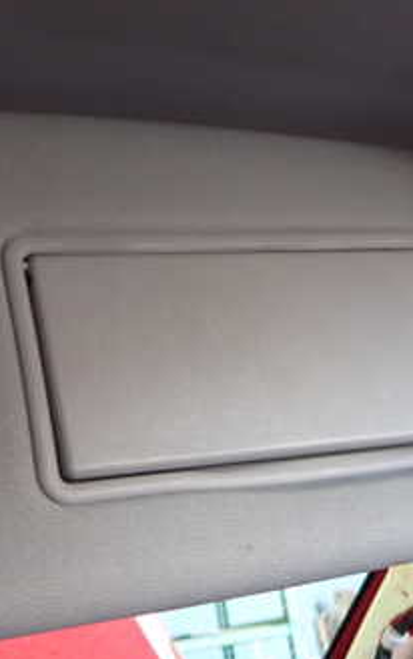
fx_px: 1043
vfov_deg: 35.0
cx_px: 182
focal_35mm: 58
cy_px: 288
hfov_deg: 22.4
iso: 500
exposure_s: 1/30
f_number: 2.3
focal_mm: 5.4
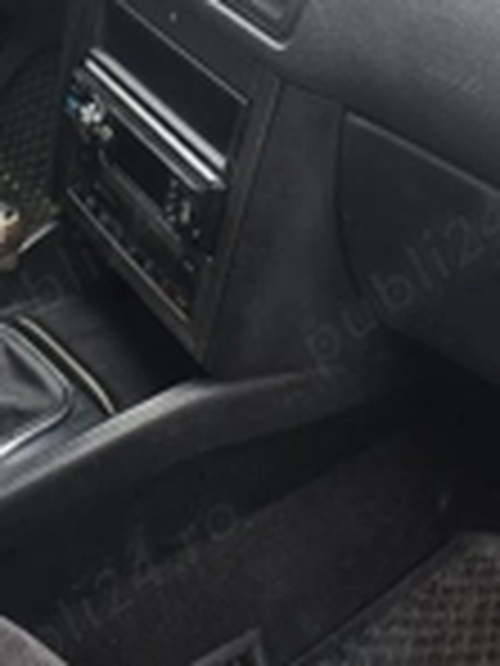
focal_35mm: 62
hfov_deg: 23.6
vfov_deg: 28.7
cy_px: -40
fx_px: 1194
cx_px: 185
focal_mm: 6.3
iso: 80
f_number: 1.7
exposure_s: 1/182
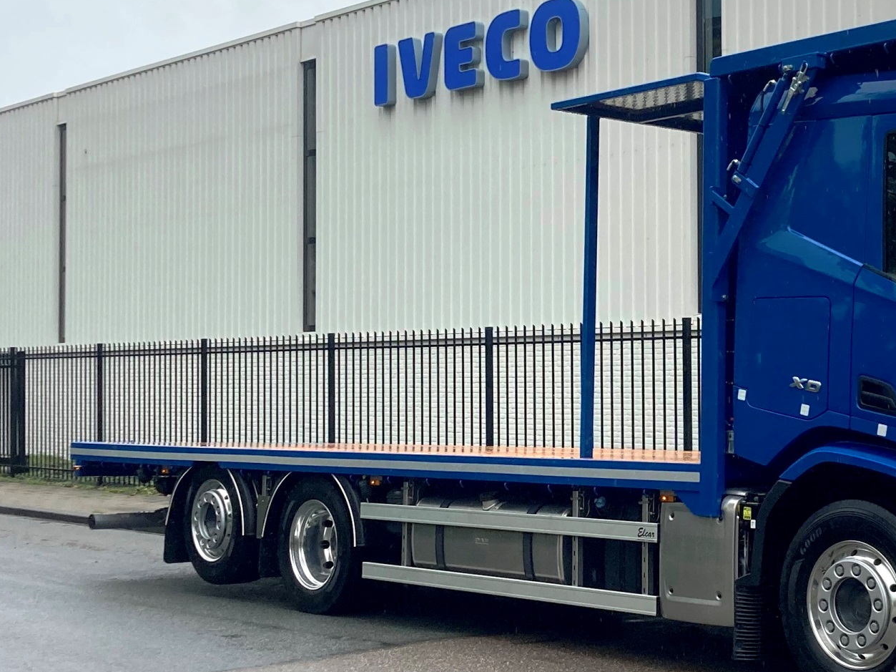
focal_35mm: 60
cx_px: 782
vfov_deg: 24.3
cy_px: 224
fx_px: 1553
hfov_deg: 30.9
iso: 20
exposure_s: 1/527
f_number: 1.8
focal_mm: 3.99
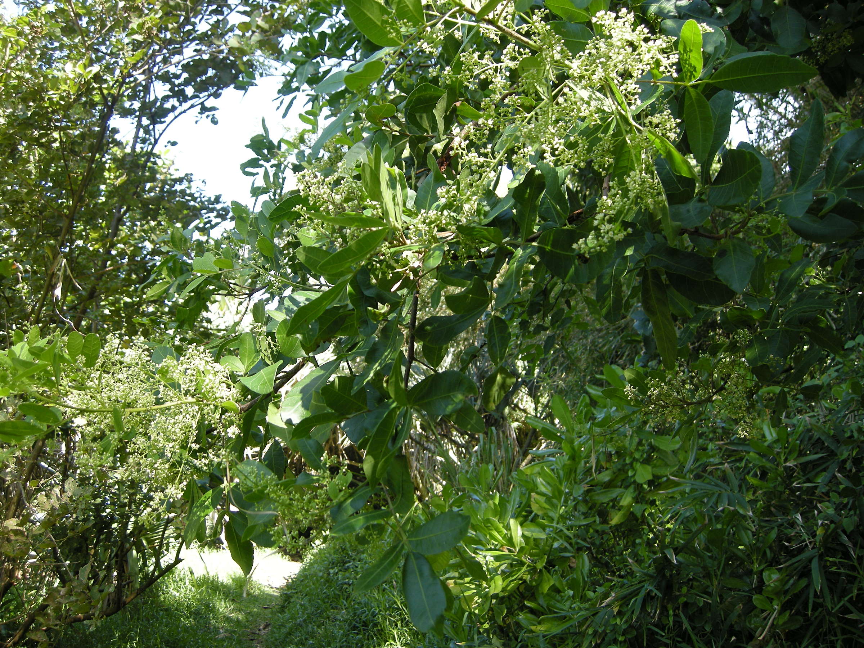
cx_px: 432
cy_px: 324
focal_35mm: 35
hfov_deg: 52.6
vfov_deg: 40.7
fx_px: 874
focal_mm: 7.5
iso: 64
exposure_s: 1/62
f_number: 3
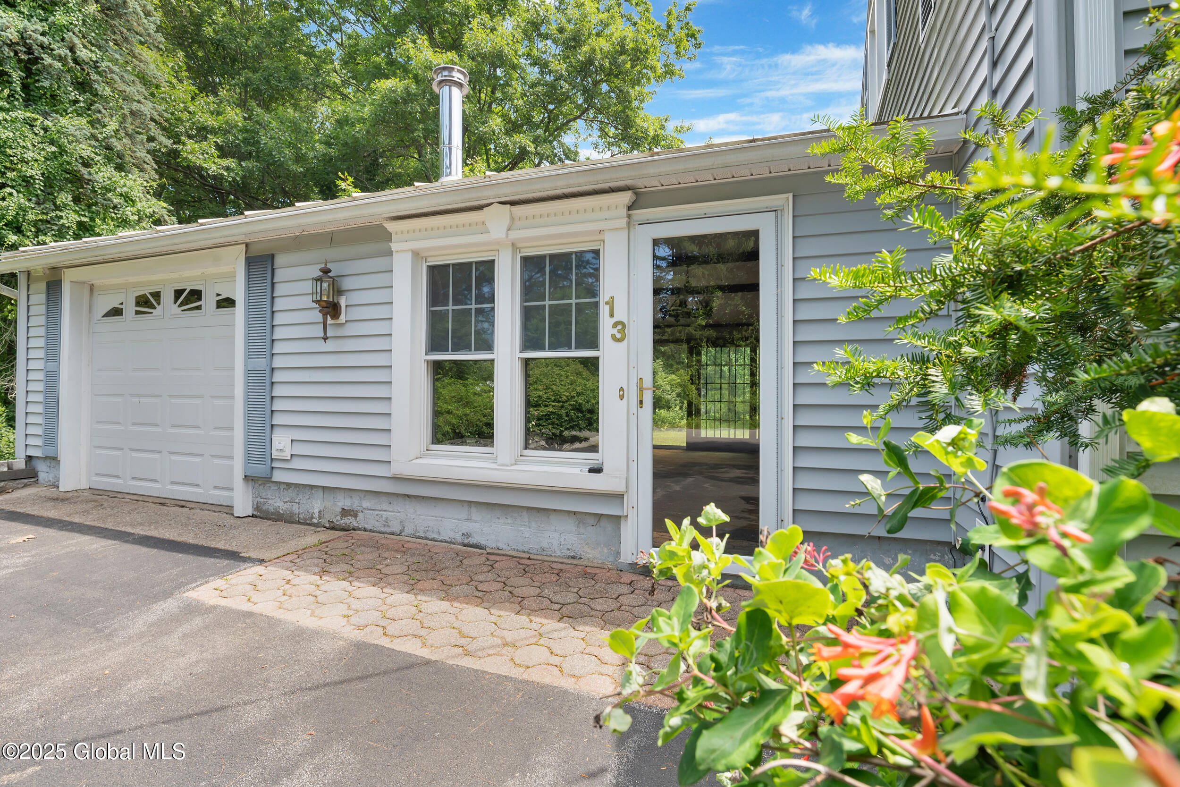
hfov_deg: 96.7
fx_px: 524
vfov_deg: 73.8
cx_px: 590
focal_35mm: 16
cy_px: 394
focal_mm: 16
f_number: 9
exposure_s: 1/60
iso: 250
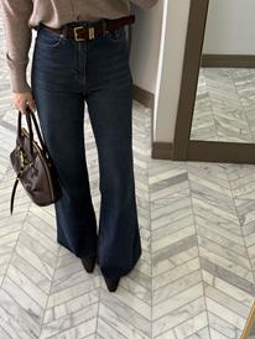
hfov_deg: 40.3
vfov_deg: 51.1
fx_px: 343
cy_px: 99
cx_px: 87
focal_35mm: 35
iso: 320
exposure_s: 1/50
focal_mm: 6.76
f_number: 1.78
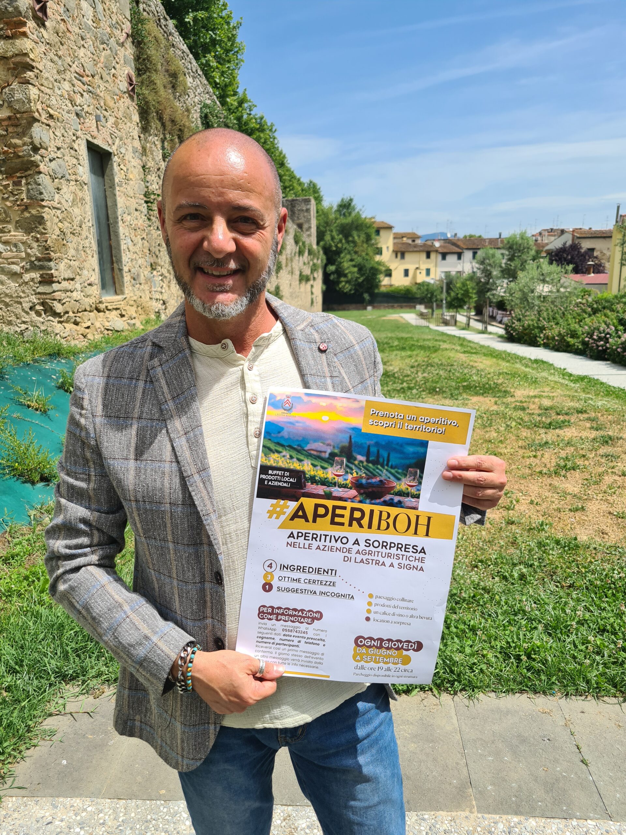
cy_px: 418
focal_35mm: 26
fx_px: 627
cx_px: 313
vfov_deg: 67.3
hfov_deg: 53.1
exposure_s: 1/2128
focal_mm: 5.4
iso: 50
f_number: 1.8
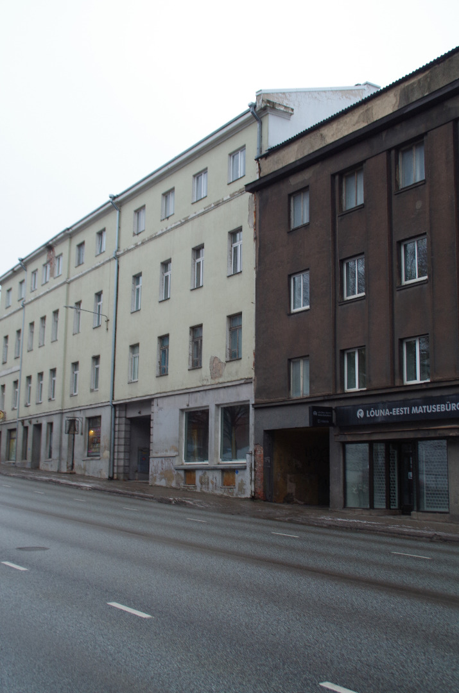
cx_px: 230
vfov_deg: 46.5
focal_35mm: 42
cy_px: 346
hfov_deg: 31.7
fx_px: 807
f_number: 6.3
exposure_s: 1/50
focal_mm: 28
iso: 320
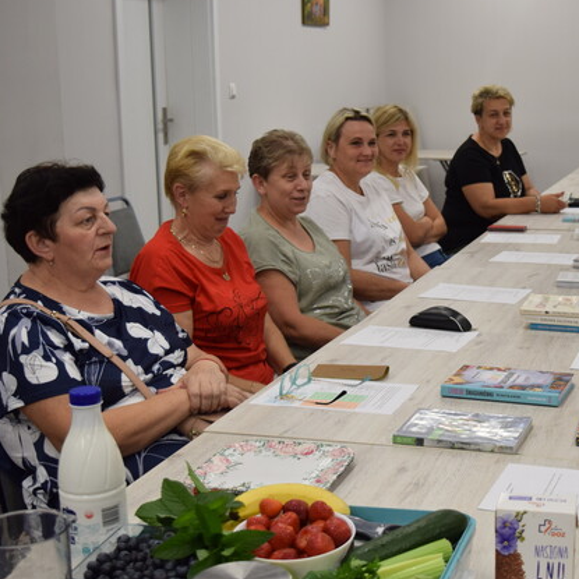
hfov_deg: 28.9
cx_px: 470
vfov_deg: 29.5
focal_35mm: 58
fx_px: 1098
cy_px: 300
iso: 400
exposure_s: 1/100
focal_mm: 24
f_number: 5
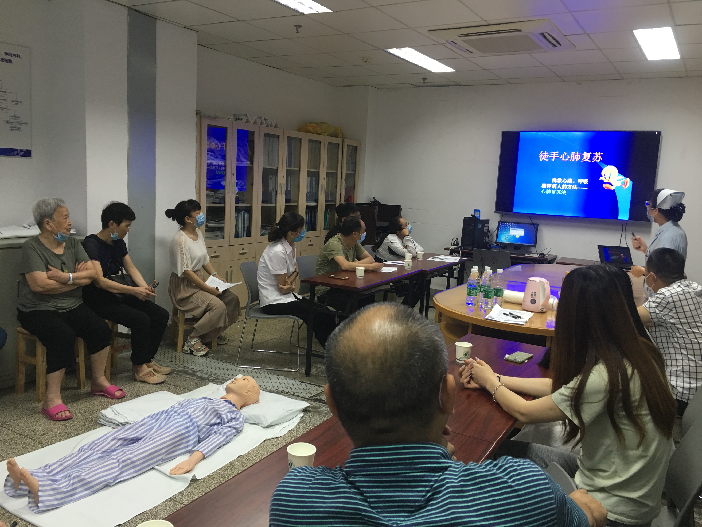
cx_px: 351
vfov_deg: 48.2
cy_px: 264
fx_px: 588
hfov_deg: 61.7
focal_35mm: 29
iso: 64
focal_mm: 4.15
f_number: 2.2
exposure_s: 1/17
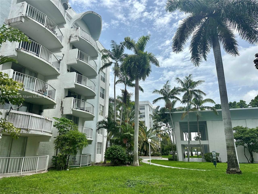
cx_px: 129
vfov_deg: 56.8
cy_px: 97
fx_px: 179
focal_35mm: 24
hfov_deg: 71.6
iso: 80
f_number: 1.78
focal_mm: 6.86
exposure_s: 1/4762
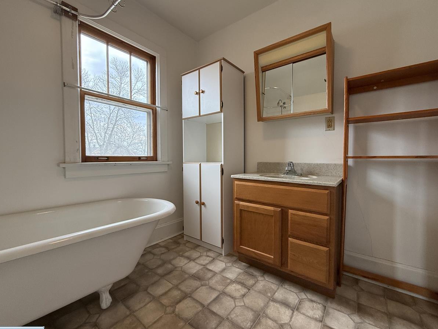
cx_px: 229
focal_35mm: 15
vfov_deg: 81.7
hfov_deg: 98.1
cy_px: 164
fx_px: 190
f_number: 2.2
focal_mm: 2.22
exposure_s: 1/120
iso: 200
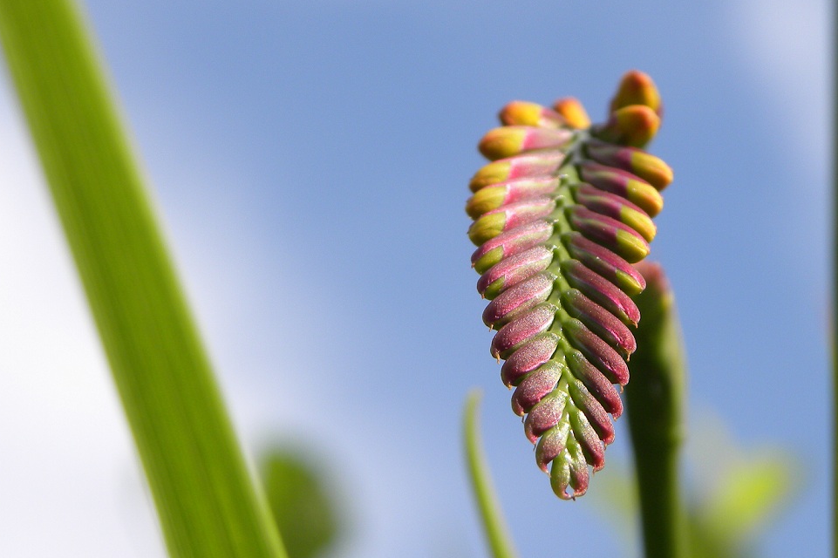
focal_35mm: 144
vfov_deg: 9.5
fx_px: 3351
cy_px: 269
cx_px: 583
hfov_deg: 14.2
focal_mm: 16.9
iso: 64
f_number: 4.5
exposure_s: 1/508
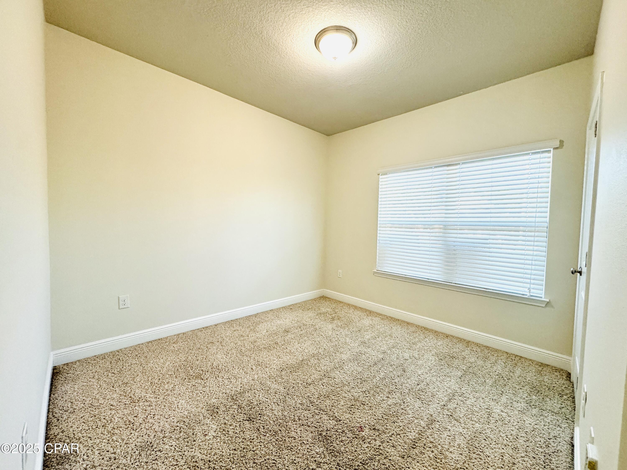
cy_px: 235
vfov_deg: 85.7
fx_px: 254
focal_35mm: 14
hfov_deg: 102.1
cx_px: 314
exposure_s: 1/120
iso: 250
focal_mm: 2.22
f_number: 2.2
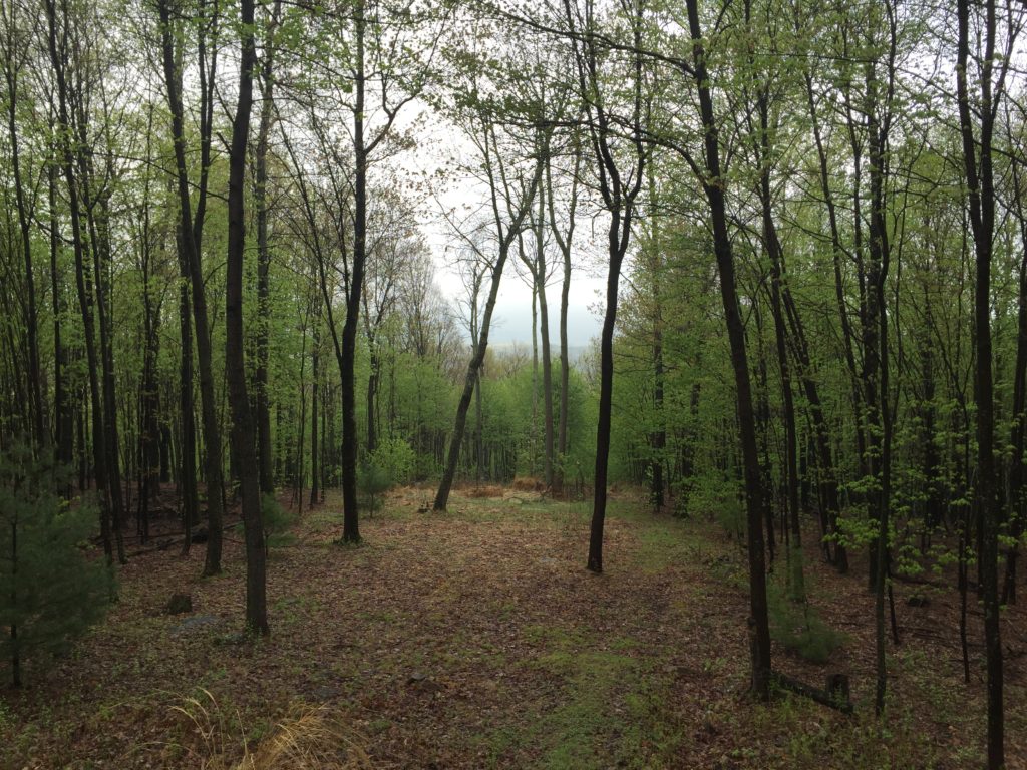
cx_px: 514
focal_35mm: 29
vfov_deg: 48.2
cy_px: 385
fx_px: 860
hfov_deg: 61.7
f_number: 2.2
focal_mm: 4.15
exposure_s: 1/549
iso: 32
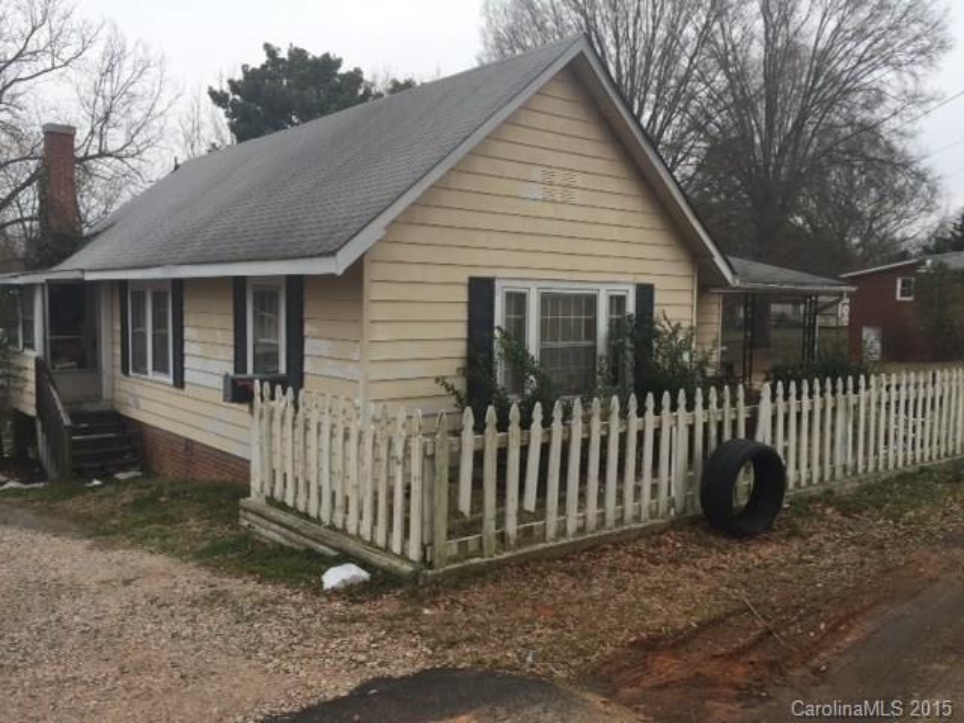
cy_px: 362
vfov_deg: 48.2
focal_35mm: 29
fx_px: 808
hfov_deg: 61.7
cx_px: 482
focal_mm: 4.15
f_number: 2.2
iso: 32
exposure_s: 1/581
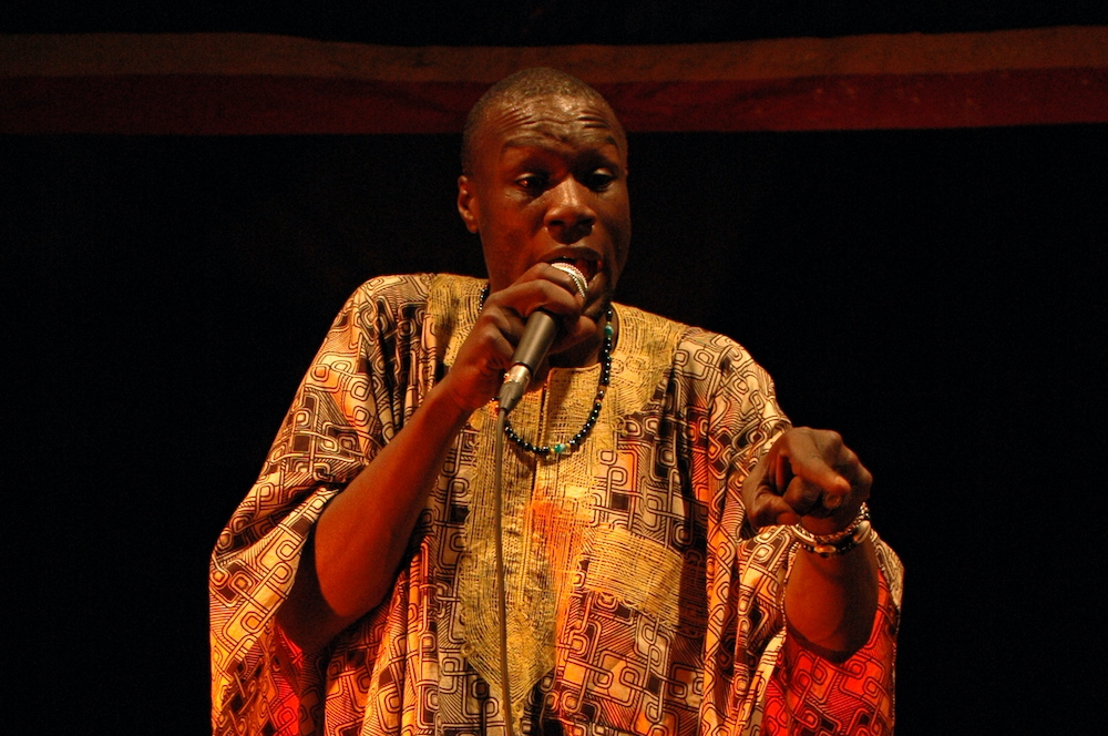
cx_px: 554
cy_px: 368
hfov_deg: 43.7
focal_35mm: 45
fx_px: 1383
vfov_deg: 29.8
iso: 800
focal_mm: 30
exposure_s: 1/80
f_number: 4
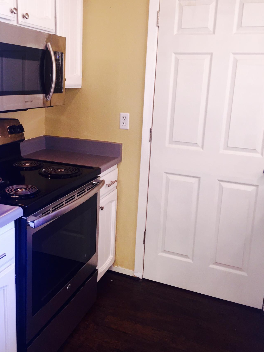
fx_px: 346
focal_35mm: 34
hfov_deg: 41.6
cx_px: 110
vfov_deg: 53.8
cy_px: 153
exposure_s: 1/30
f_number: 2.2
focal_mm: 4.15
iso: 100
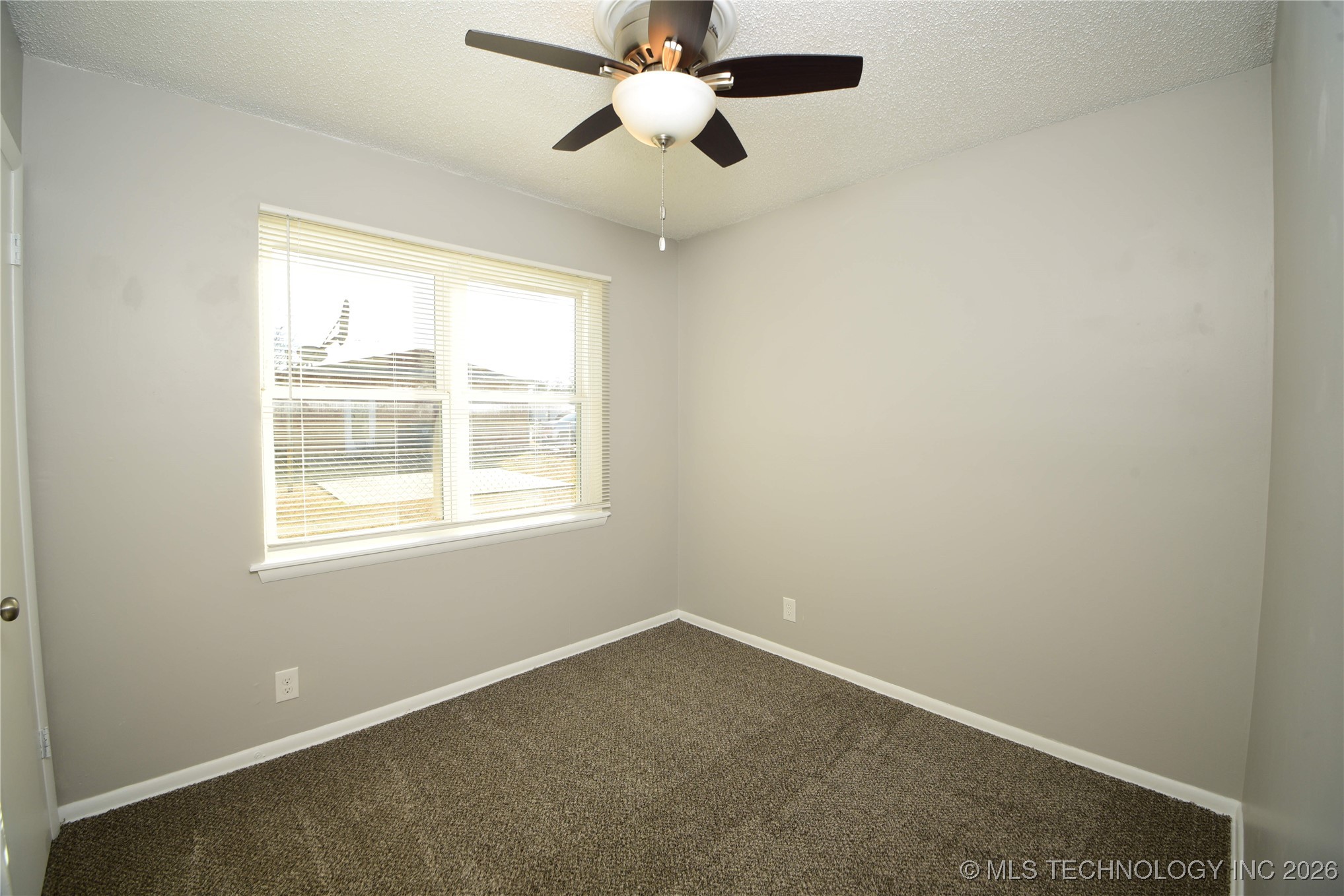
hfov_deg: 100.4
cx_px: 672
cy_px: 448
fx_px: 560
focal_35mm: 15
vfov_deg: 77.4
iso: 400
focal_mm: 15
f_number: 10
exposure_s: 1/200
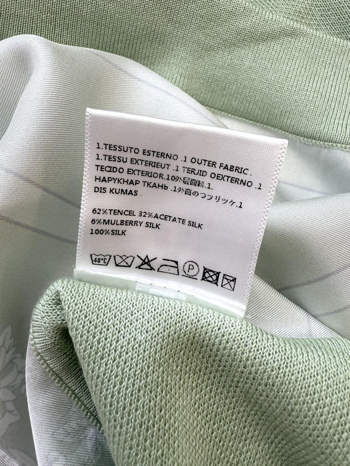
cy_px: 233
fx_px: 324
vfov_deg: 71.6
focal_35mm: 24
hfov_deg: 56.8
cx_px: 175
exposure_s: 1/99
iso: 80
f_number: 2.2
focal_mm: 2.22
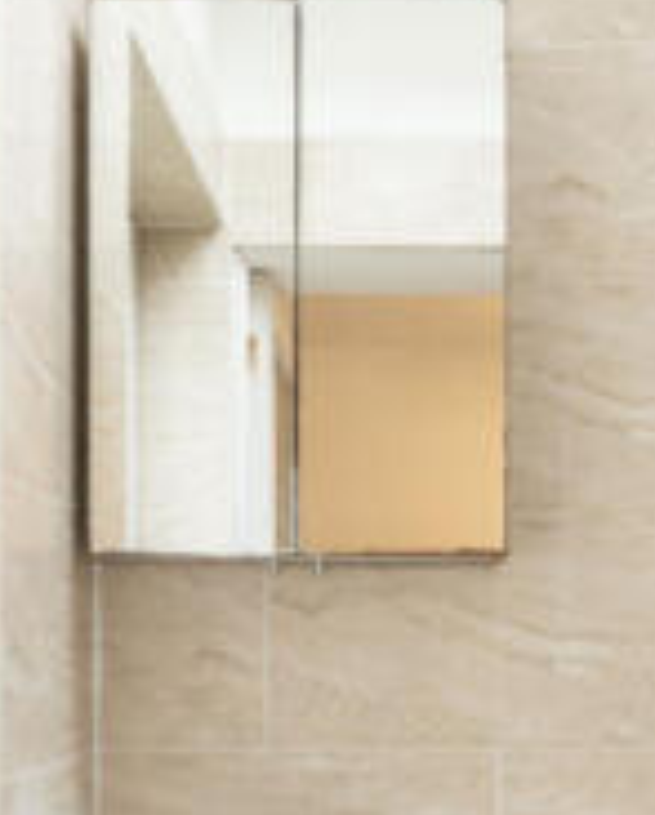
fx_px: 1136
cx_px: 370
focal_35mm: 47
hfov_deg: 32.1
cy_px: 655
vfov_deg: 38.0
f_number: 16
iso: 200
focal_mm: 14
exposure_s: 1
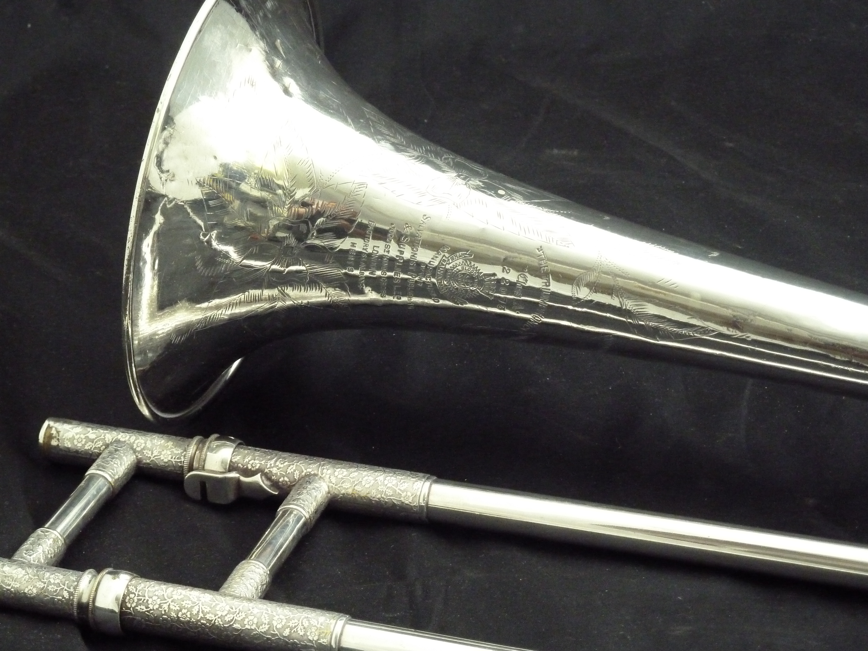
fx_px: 2608
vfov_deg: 14.2
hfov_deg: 18.9
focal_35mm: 104
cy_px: 326
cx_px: 434
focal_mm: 17
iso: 800
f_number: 4.3
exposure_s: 1/25
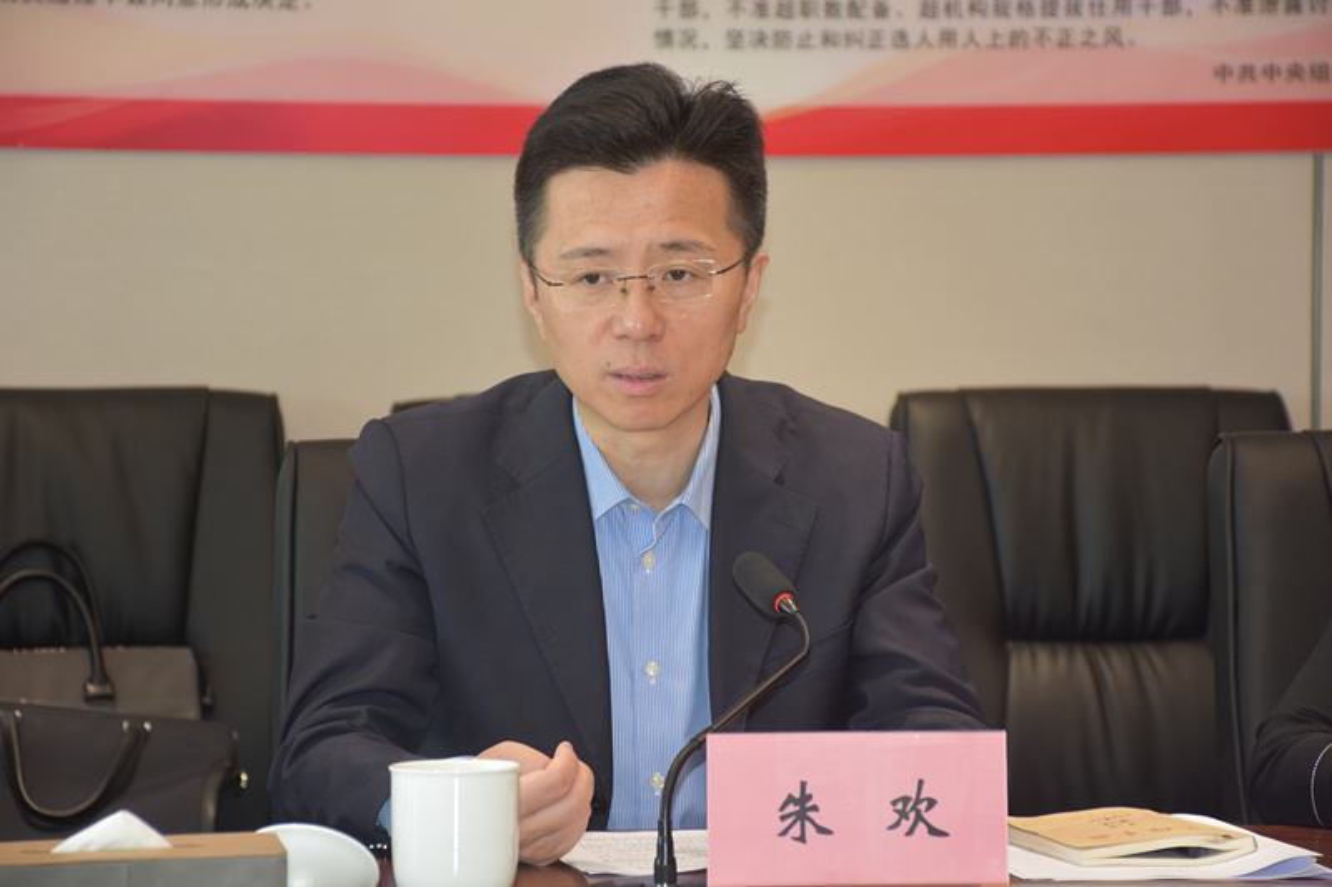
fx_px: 4994
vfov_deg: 10.2
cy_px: 444
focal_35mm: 135
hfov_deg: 15.2
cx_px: 666
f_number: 5.3
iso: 720
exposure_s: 1/60
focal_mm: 90
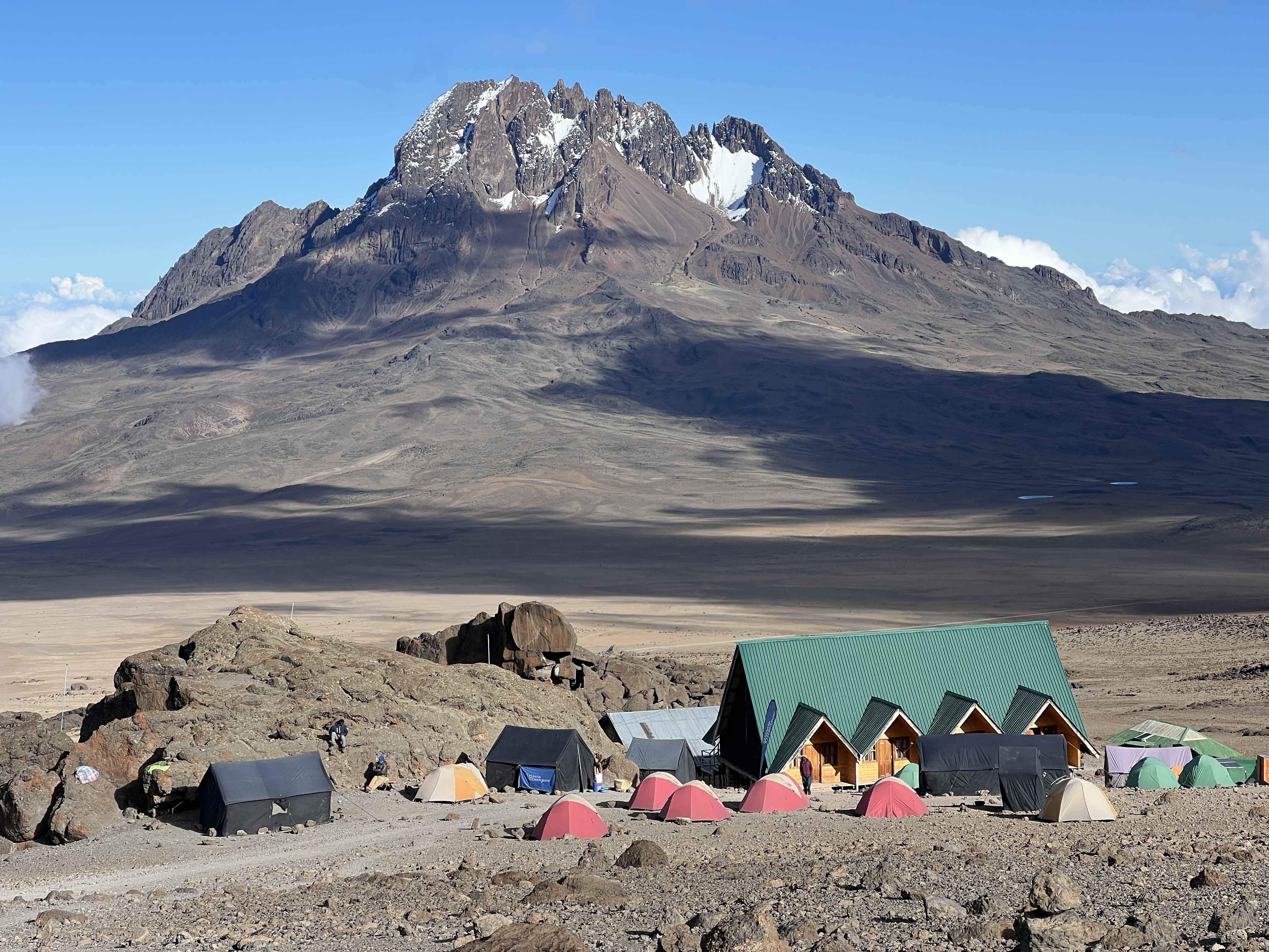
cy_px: 476
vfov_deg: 19.1
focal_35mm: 77
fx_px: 2823
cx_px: 634
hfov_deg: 25.3
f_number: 2.8
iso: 32
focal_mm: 9
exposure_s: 1/1074
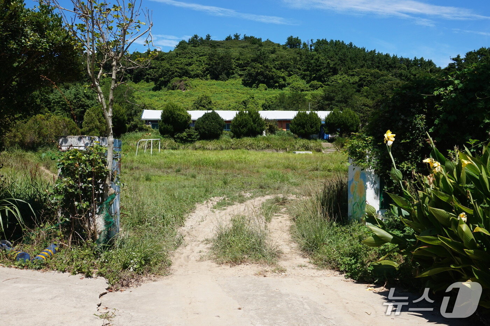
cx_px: 245
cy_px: 163
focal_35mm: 33
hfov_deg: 57.2
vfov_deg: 39.9
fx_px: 449
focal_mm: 22
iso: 100
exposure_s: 1/100
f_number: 13
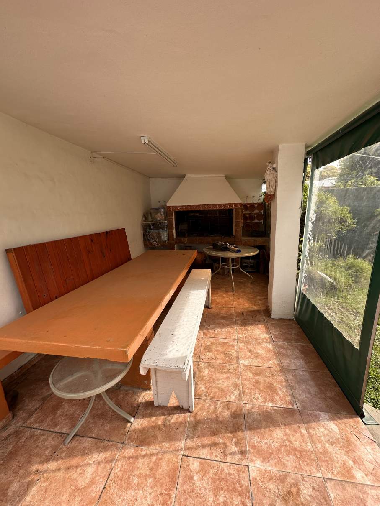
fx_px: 205
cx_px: 190
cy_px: 253
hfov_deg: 85.7
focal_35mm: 14
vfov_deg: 102.1
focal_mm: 2.22
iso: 40
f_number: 2.2
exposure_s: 1/449
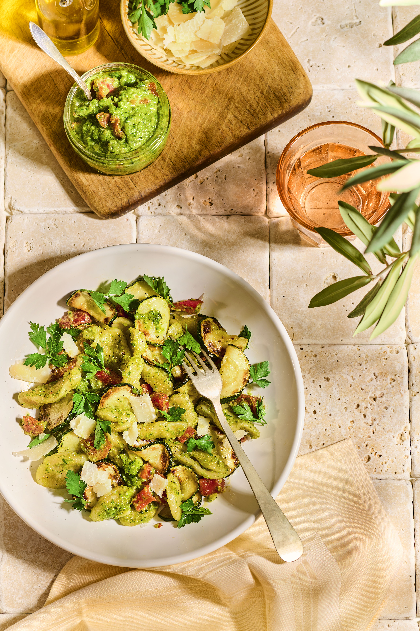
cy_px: 316
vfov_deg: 23.9
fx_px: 1489
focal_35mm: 85
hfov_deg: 16.1
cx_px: 210
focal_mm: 85
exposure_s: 1/13
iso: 100
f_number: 8.5
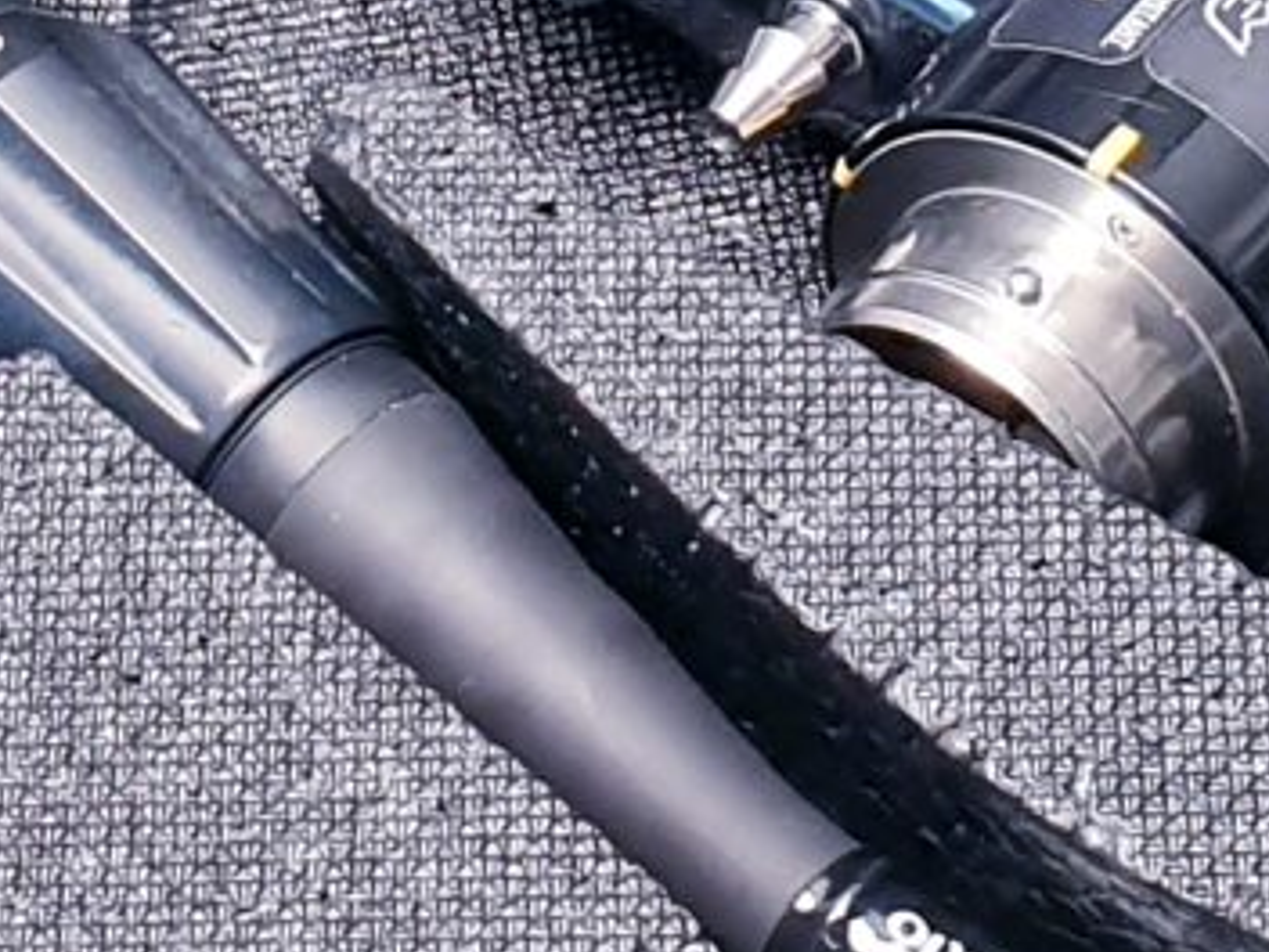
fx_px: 6929
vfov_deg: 7.7
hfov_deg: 10.5
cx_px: 552
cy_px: -588
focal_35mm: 189
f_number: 2.4
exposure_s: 1/50
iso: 64
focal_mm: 4.3
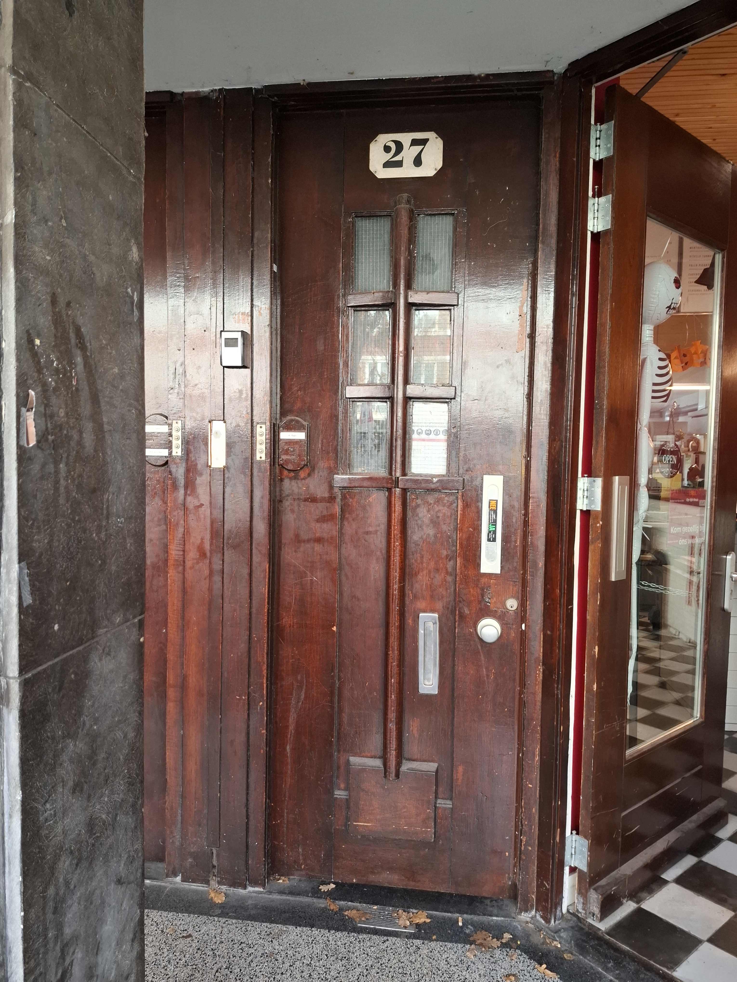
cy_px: 491
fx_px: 653
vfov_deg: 73.9
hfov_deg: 58.9
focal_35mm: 23
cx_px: 368
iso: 200
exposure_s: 1/100
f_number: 1.8
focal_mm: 5.54
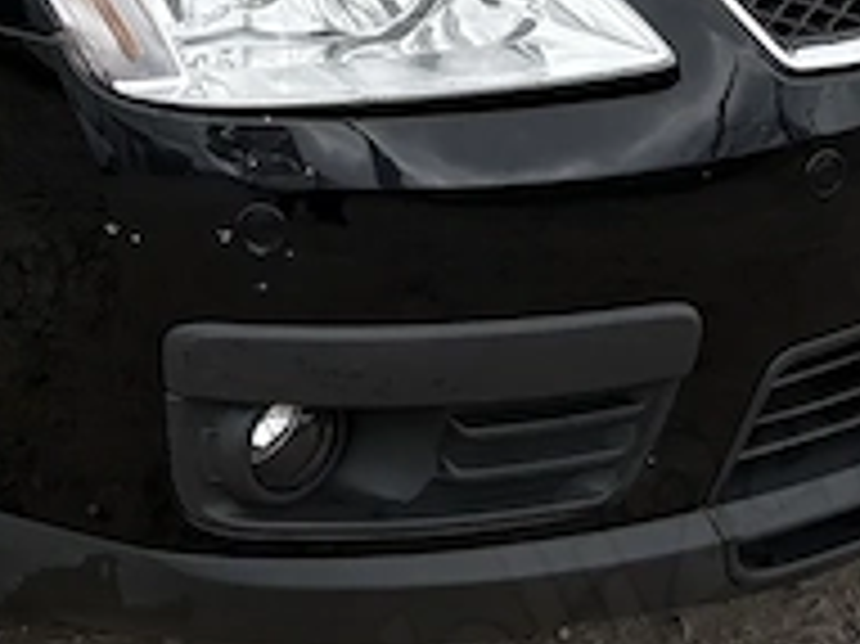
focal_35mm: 136
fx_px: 3377
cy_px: -495
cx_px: 104
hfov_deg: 14.4
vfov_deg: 10.3
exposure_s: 1/2364
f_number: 1.6
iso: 50
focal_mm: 5.96
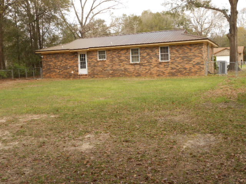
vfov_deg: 32.9
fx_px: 313
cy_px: 92
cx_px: 123
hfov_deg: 42.9
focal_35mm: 44
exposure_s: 1/125
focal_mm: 7.8
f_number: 4.5
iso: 80
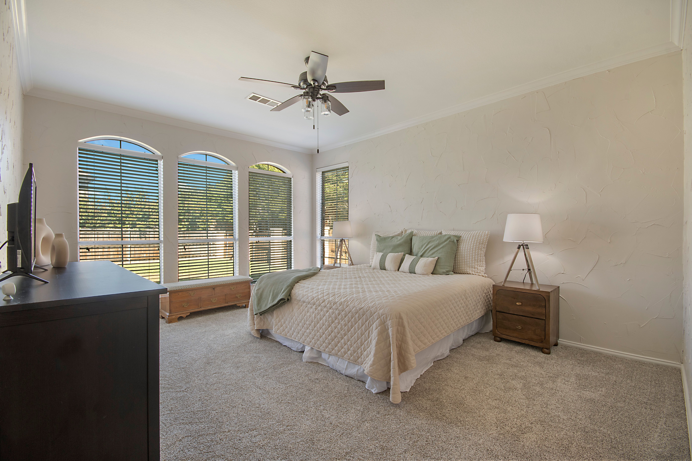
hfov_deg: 100.4
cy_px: 230
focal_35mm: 15
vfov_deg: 77.3
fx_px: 288
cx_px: 346
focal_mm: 10
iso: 100
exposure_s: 1/30
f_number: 11
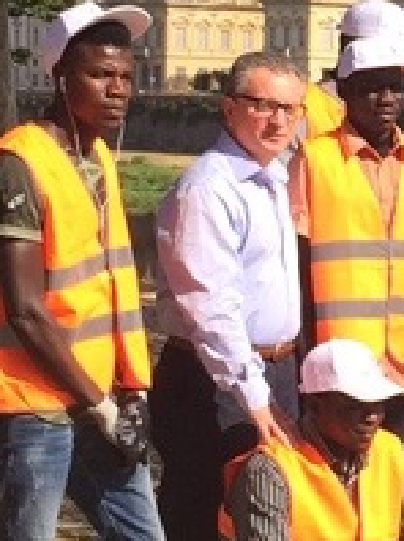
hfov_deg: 9.3
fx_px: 2339
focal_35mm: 150
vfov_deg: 13.2
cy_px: 197
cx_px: 783
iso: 32
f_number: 2.2
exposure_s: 1/1580
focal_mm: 4.15
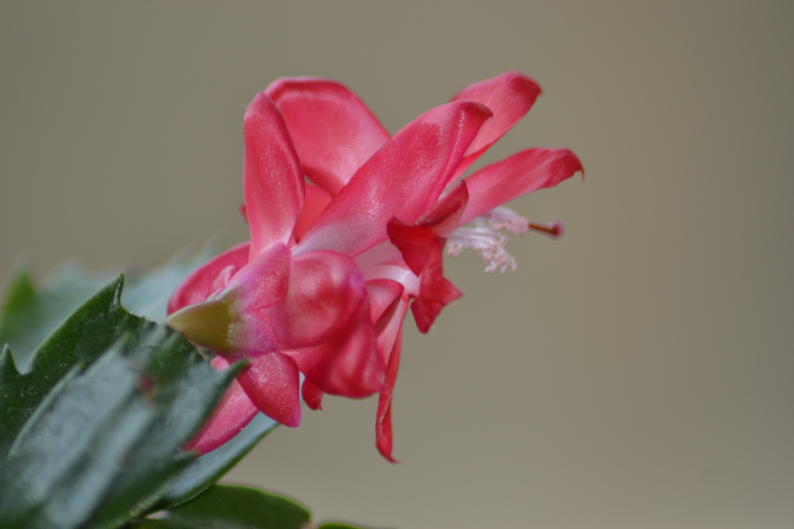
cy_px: 264
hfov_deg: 4.6
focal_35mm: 450
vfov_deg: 3.1
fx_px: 9924
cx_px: 397
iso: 100
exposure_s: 1/60
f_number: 5.6
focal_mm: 300
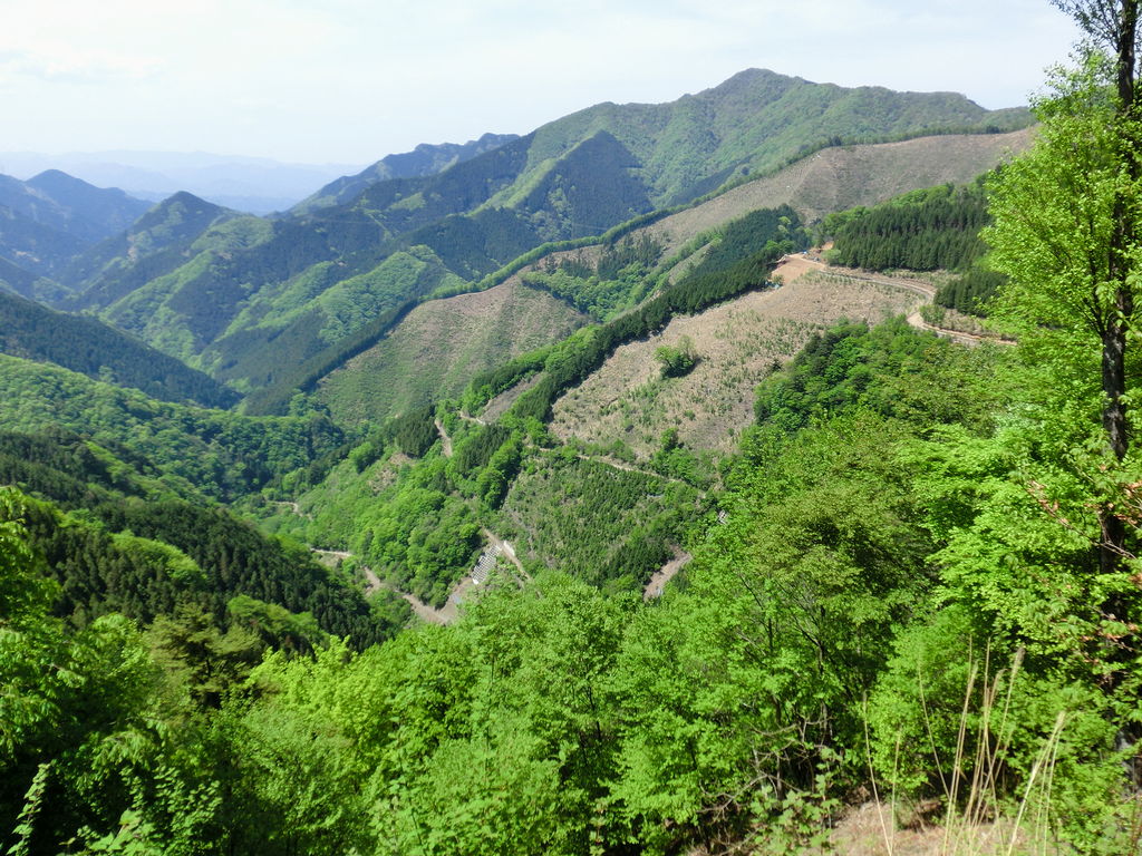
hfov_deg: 63.4
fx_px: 924
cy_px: 428
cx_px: 571
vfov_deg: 49.7
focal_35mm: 28
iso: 100
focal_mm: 5
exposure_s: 1/100
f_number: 8.8
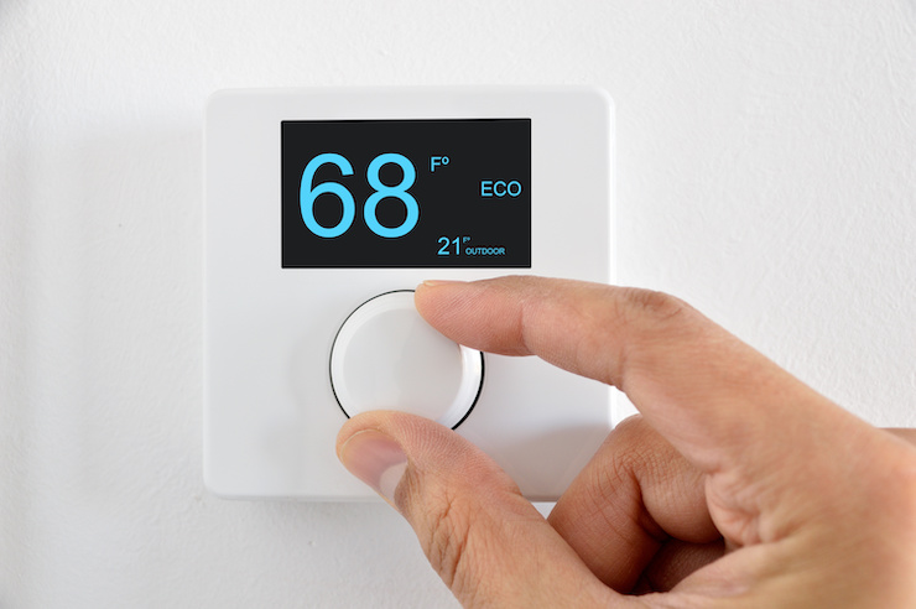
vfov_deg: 19.7
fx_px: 1754
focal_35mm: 69
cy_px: 304
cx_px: 458
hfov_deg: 29.3
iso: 200
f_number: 7.1
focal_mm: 46
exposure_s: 1/10
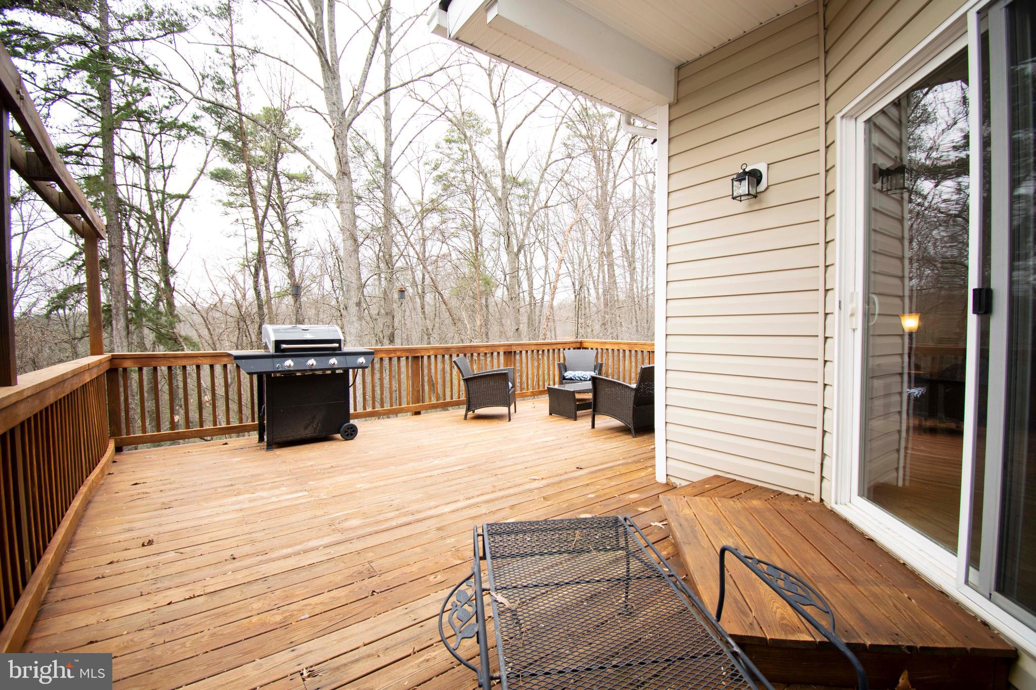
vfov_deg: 77.3
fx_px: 432
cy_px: 345
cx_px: 518
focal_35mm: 15
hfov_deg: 100.4
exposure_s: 1/100
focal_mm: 10
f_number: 4.5
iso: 200
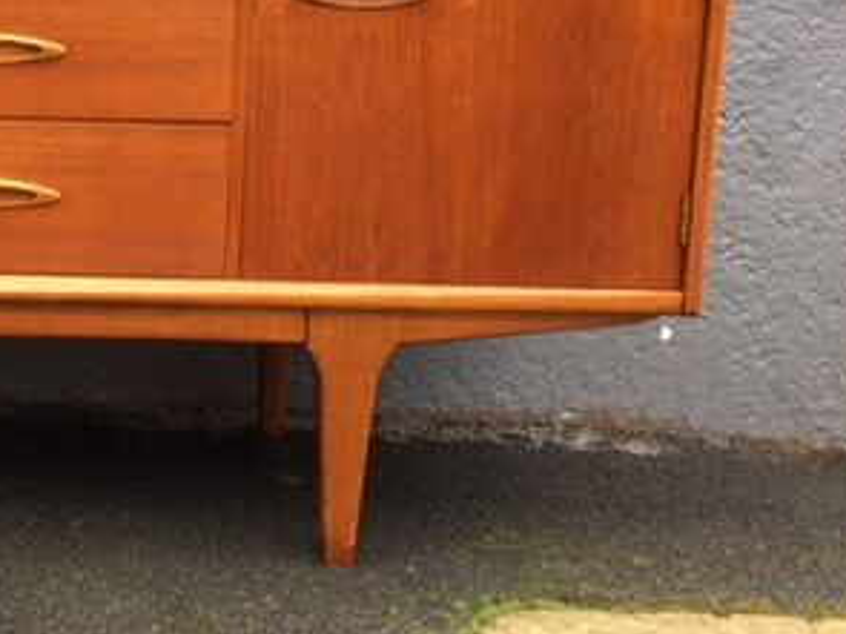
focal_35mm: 63
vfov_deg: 22.9
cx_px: -32
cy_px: 109
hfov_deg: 28.5
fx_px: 1539
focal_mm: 4.15
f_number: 2.2
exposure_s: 1/100
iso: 40
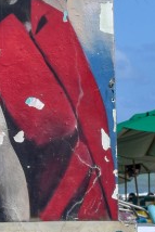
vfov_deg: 8.9
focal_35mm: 227
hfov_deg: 6.0
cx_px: -90
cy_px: -94
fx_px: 1464
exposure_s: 1/2000
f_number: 8
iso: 320
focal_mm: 30
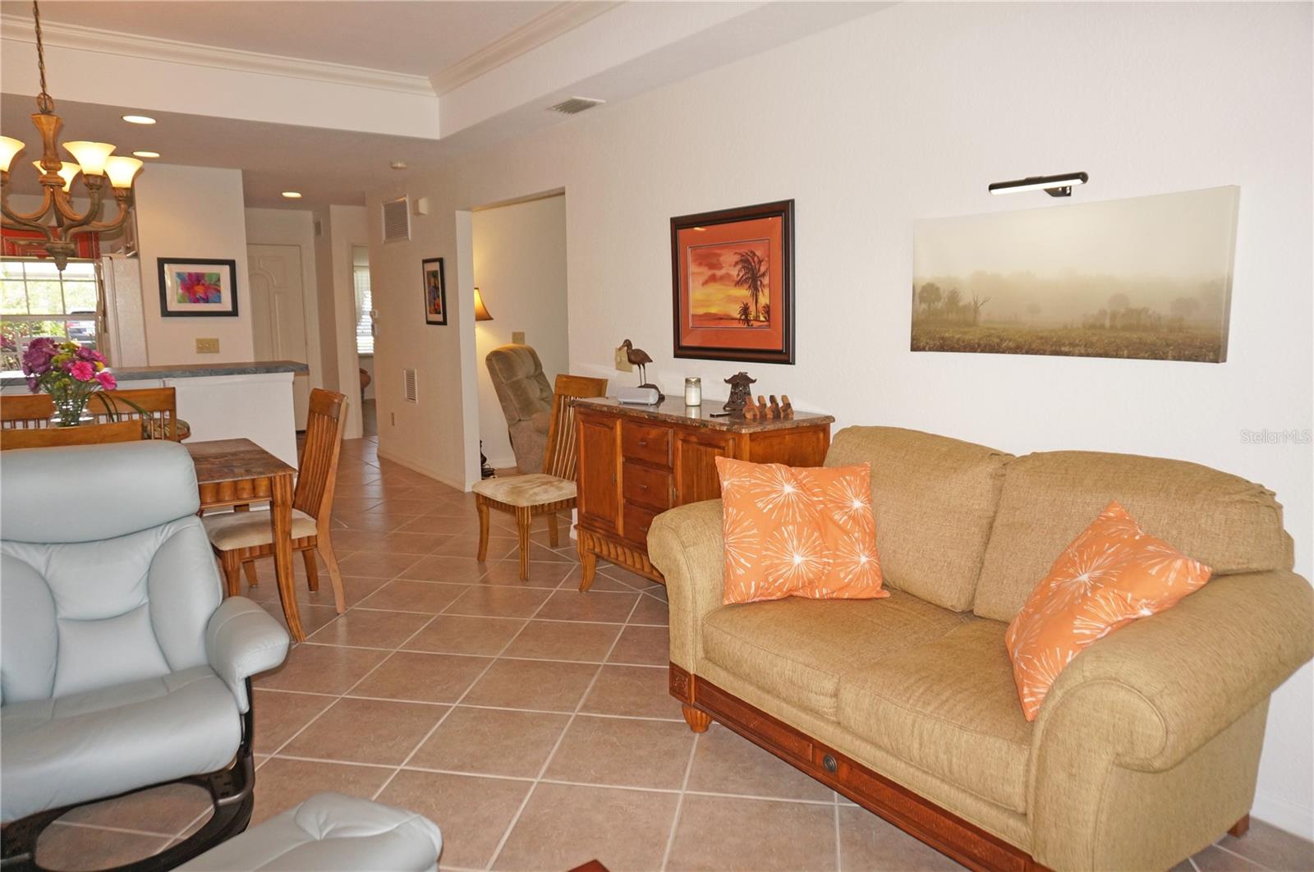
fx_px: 875
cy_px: 436
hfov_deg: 73.8
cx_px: 657
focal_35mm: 24
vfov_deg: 53.0
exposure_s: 1/160
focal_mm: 16
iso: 400
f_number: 4
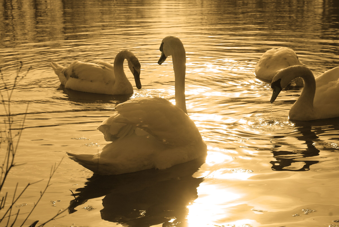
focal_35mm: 105
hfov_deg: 19.4
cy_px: 114
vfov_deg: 13.1
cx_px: 170
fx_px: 990
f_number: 11
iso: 100
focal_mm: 70
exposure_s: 1/500
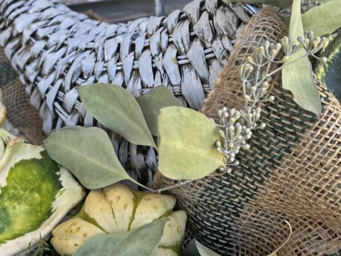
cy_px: 95
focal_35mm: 56
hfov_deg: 34.3
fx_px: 552
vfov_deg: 26.0
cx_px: 163
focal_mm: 5.7
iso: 32
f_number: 1.5
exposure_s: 1/124
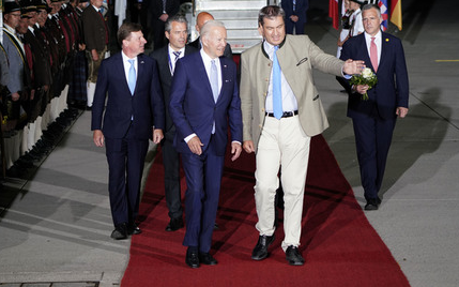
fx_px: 1338
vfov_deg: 12.2
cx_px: 235
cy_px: 140
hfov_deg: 19.5
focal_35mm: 107
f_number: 4.5
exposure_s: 1/250
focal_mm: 100
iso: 1000
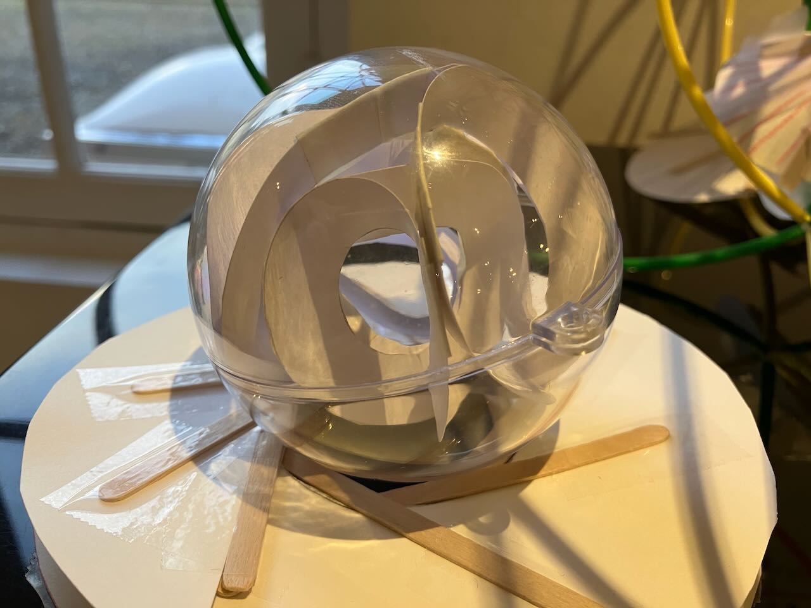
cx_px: 406
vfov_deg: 49.7
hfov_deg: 63.4
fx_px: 656
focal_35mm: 28
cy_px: 304
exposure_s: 1/50
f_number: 1.8
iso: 64
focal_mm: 3.99
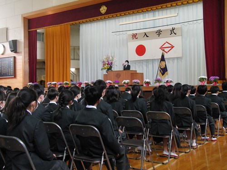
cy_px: 85
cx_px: 114
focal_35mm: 46
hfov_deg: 41.2
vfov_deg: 31.5
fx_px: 302
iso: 400
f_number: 3.4
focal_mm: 9.4
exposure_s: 1/100
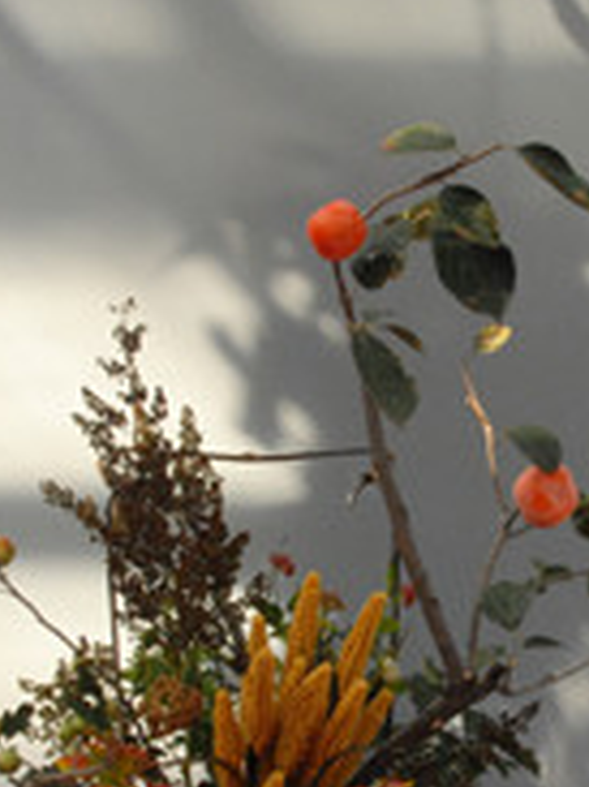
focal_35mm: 71
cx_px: 430
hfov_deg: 20.6
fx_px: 1613
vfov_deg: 27.3
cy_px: 525
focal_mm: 18
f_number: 22
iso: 1250
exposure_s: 1/60
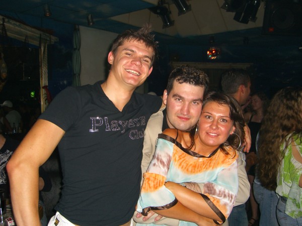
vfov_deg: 37.7
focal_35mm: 38
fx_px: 332
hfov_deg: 49.0
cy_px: 113
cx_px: 151
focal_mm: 7.9
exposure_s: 1/60
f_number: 2.8
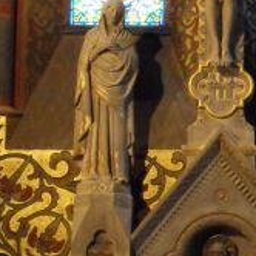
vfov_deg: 9.9
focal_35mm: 176
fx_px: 1473
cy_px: 137
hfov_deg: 9.9
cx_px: 229
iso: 800
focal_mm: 10.5
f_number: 4.8
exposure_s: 1/10
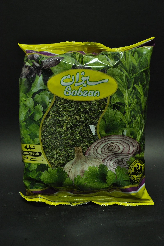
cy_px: 123
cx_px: 82
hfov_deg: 31.8
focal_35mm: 42
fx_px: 288
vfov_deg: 46.4
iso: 1000
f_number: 6.3
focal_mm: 28
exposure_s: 1/80
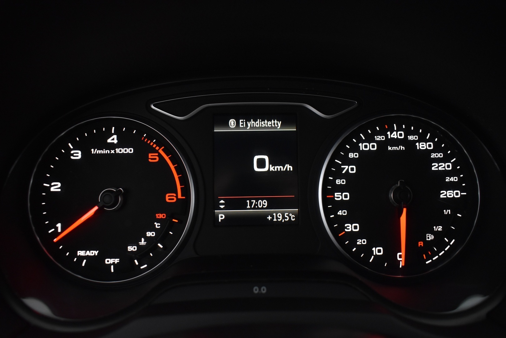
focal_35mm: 30
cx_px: 253
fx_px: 422
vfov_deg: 43.6
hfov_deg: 61.9
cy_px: 169
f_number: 3.8
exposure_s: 1/30
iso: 1400
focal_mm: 20
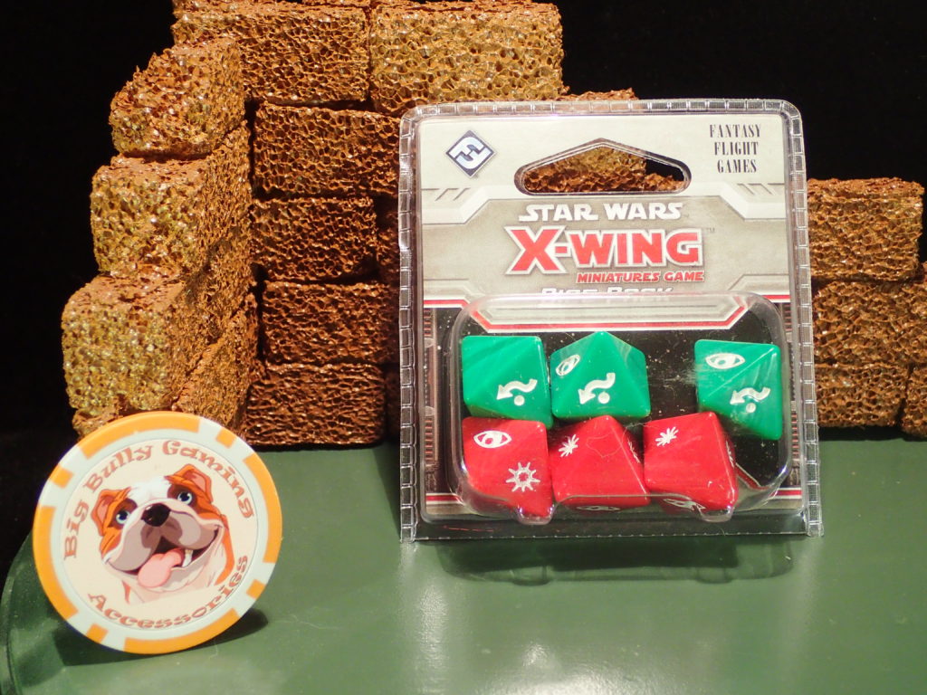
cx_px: 464
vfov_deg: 24.0
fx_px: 1634
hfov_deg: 31.7
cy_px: 348
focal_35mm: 61
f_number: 3.6
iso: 400
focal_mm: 11.01
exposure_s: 1/60
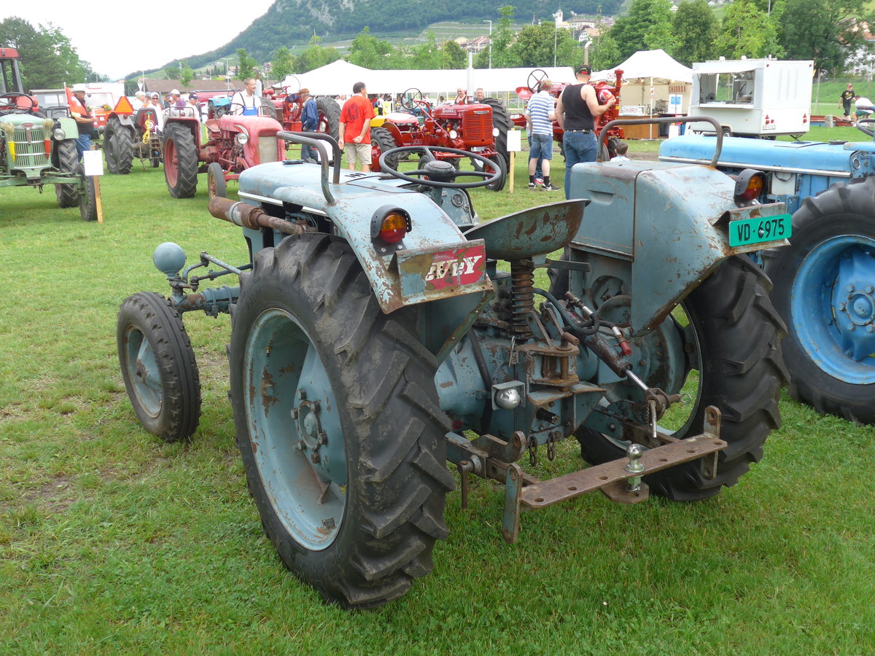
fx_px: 1036
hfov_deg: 45.8
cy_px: 328
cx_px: 438
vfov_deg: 35.1
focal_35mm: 41
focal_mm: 8.4
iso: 80
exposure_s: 1/250
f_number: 2.8
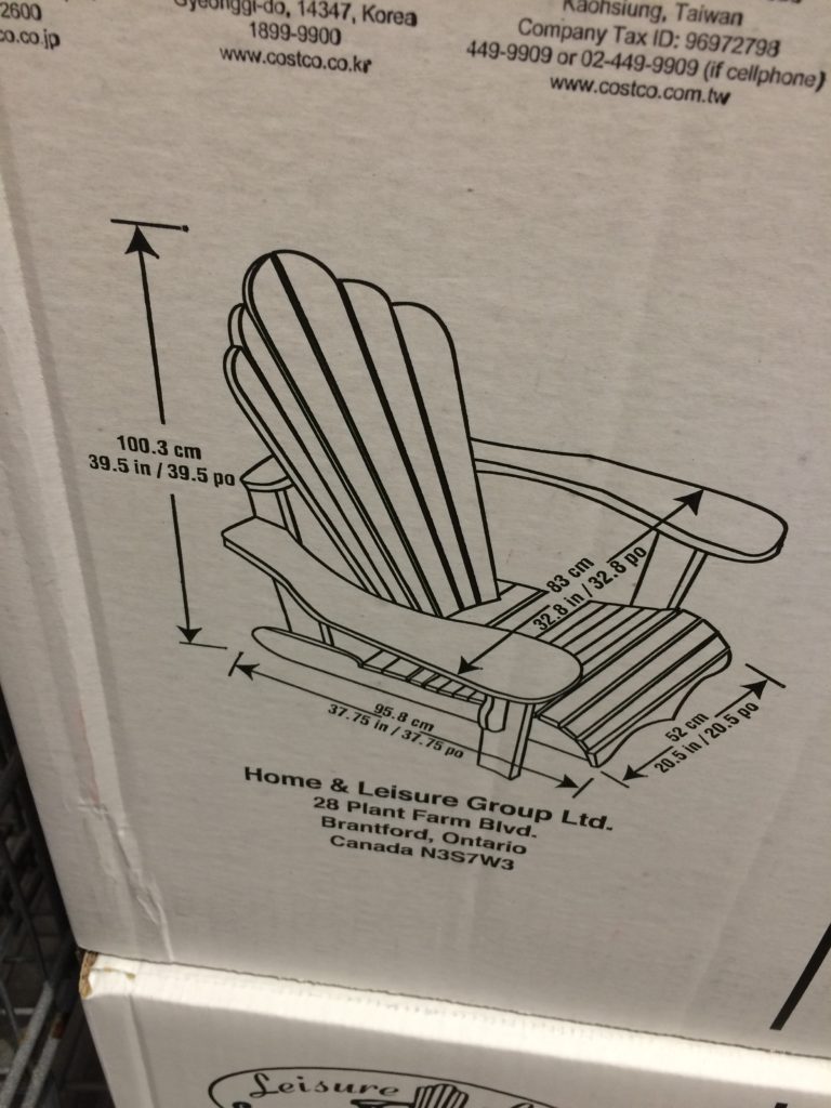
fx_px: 928
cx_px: 416
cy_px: 554
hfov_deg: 48.2
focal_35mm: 29
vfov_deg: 61.7
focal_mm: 4.15
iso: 125
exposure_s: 1/30
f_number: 2.2
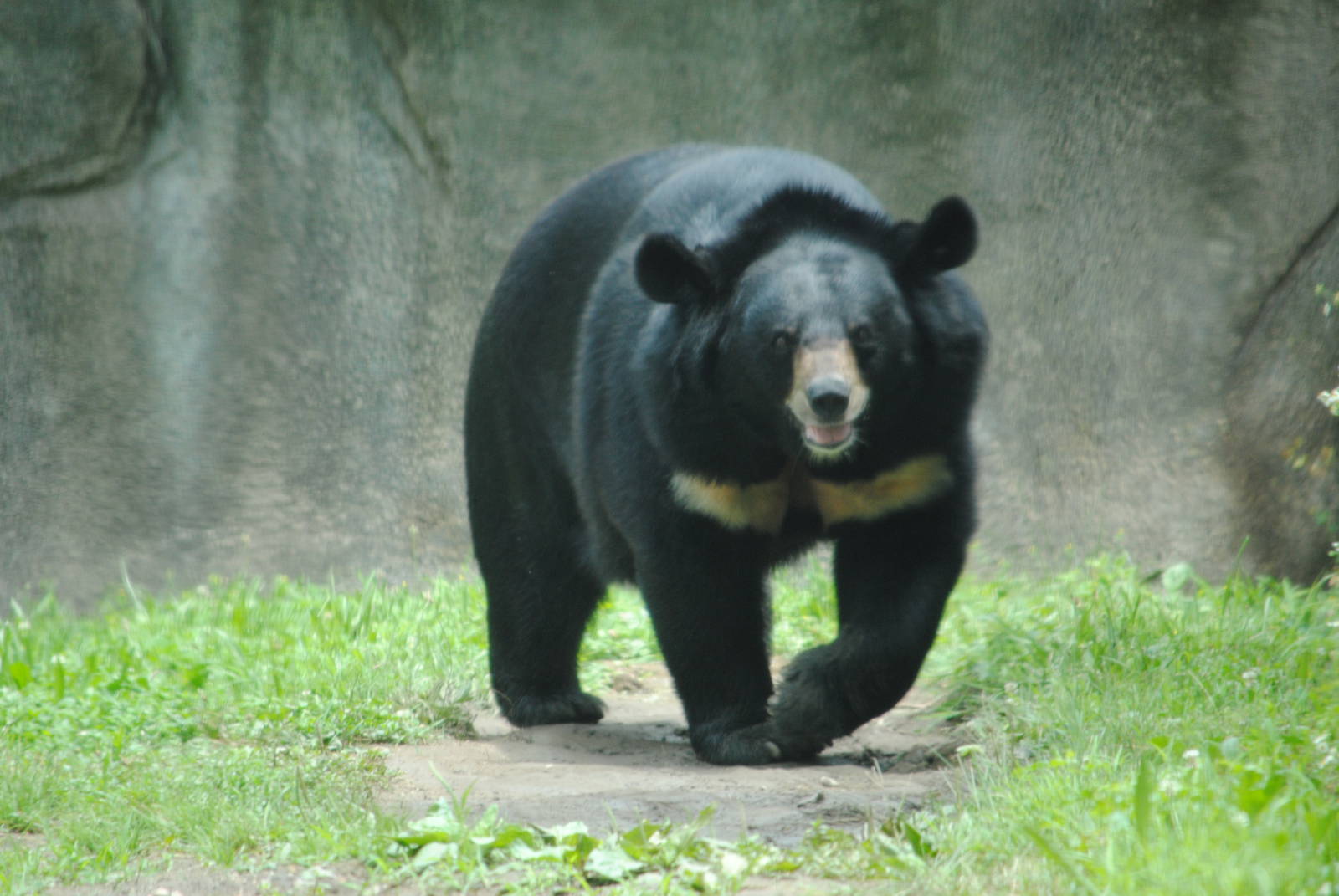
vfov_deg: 3.3
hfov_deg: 4.9
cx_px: 670
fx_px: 15640
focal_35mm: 420
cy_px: 448
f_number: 5.6
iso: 400
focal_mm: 280
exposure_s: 1/200
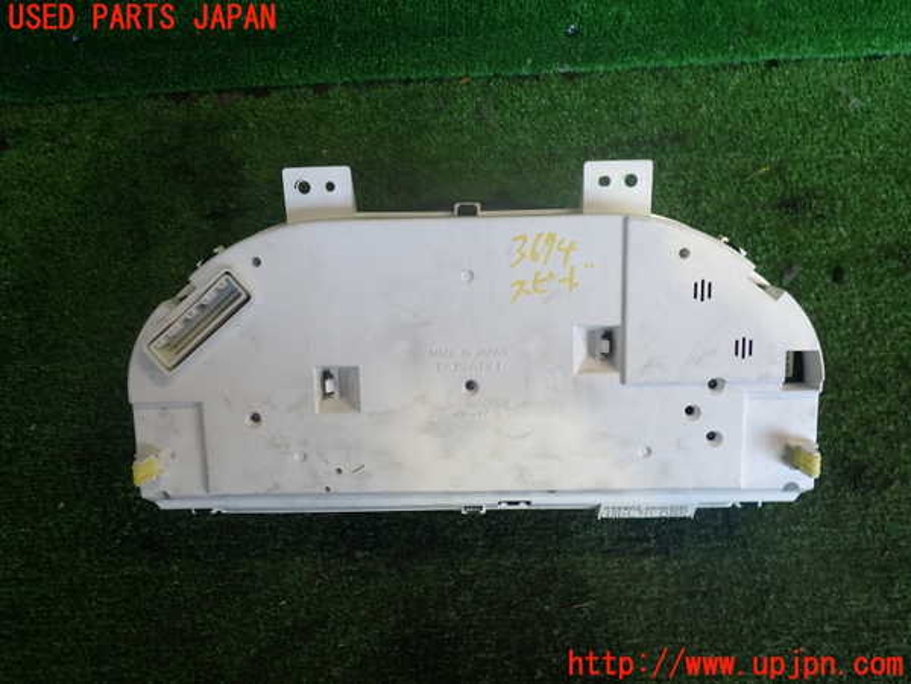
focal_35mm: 30
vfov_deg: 46.8
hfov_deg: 60.0
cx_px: 456
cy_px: 342
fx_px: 790
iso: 200
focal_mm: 5.4
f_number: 2.3
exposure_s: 1/125
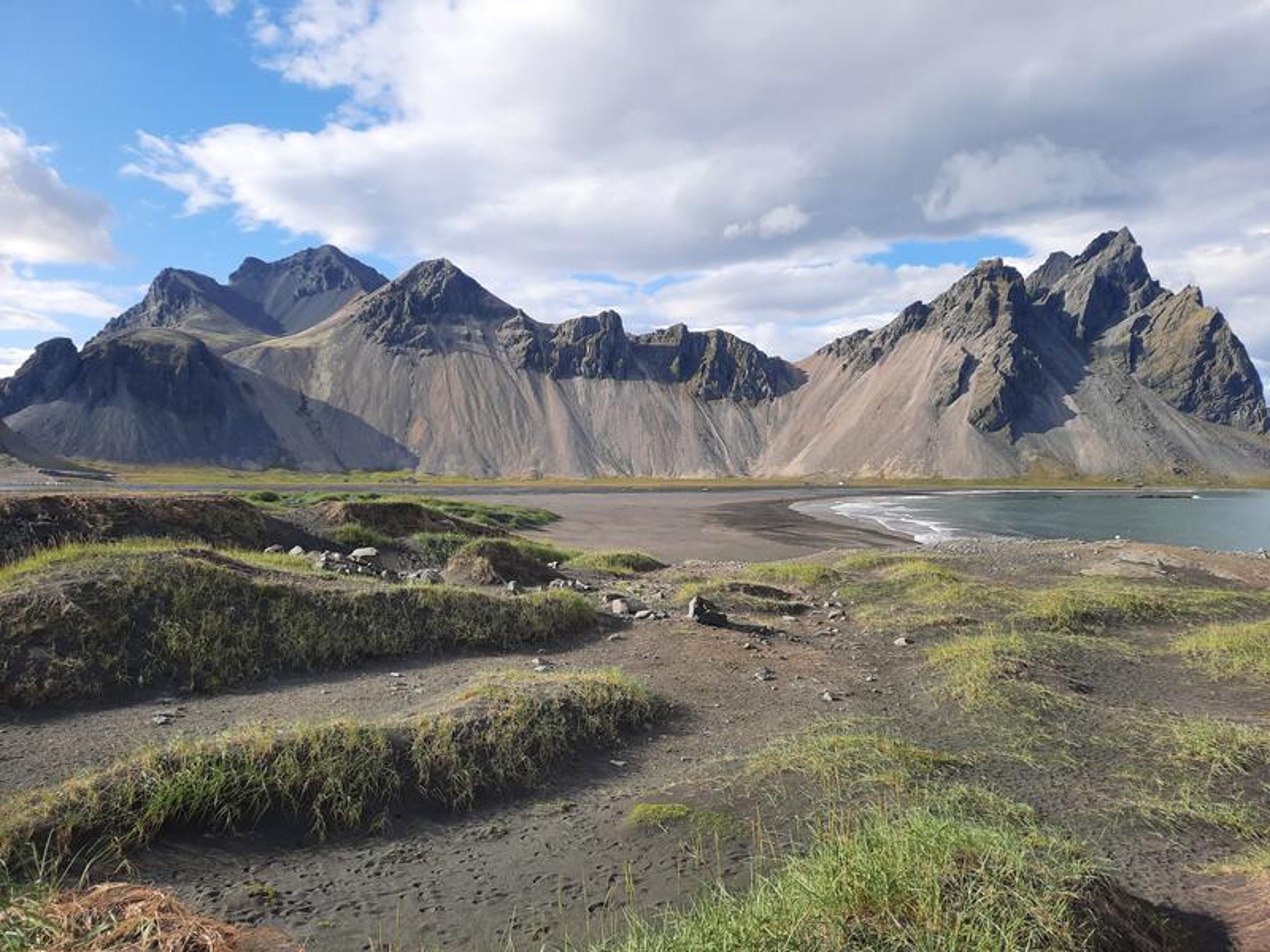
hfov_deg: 69.4
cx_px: 635
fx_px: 917
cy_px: 476
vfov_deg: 54.9
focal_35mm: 25
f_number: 2
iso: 32
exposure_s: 1/923
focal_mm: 4.6
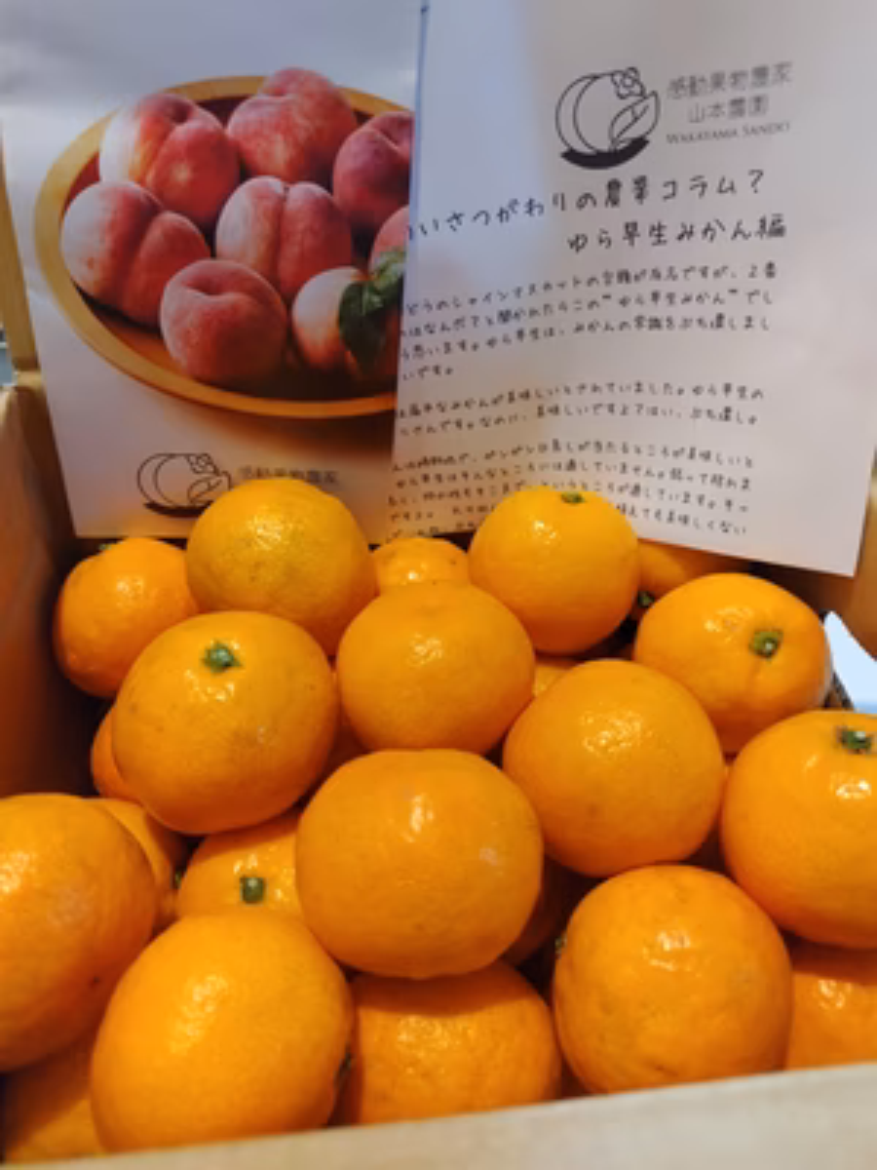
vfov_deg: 73.9
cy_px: 585
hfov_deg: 58.9
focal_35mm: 23
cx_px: 438
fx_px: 777
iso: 844
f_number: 1.9
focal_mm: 5.5
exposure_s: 1/60
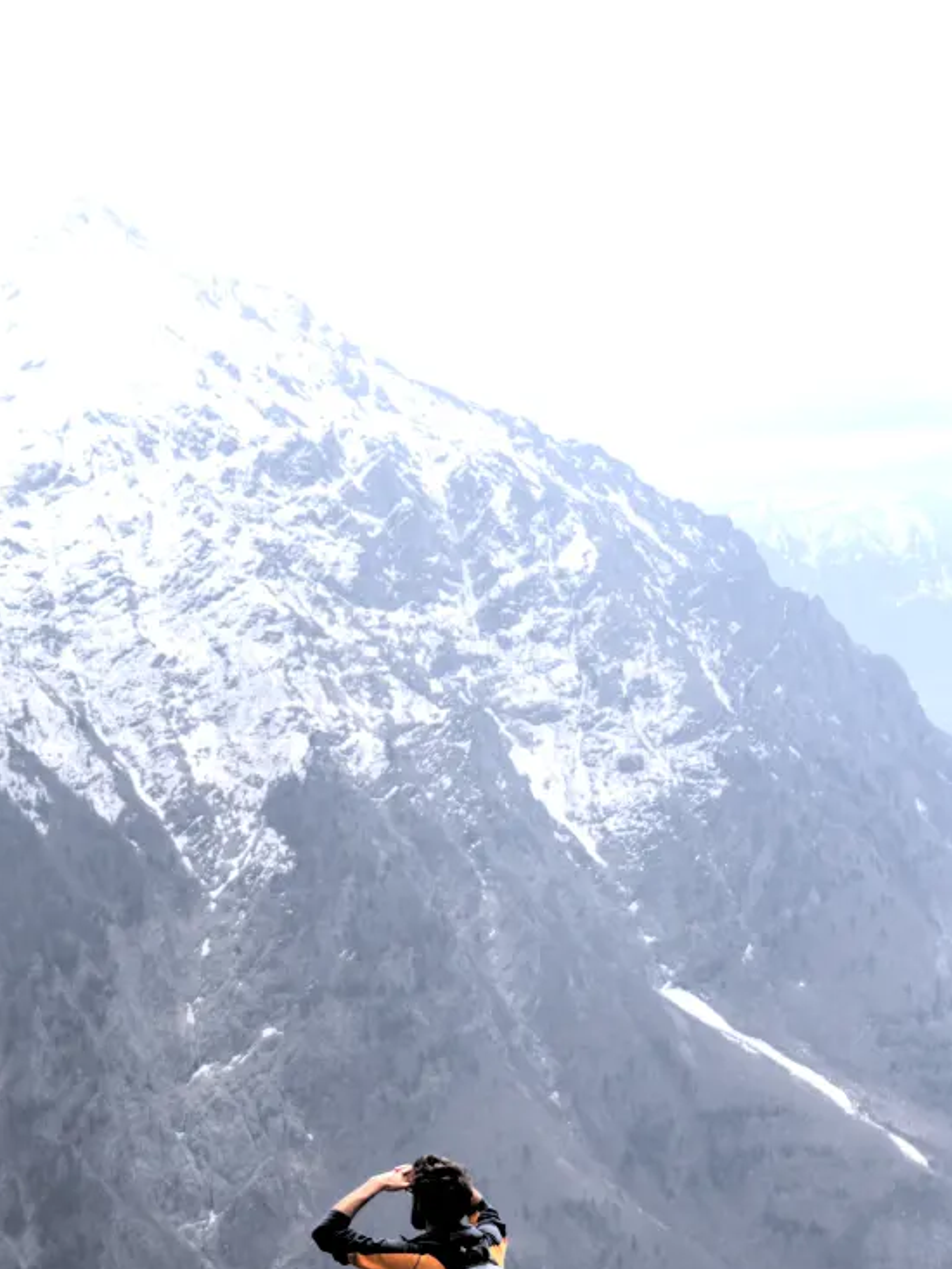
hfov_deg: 20.3
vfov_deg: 28.4
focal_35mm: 68
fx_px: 2493
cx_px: -173
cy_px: 836
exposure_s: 1/500
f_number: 3.2
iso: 160
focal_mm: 18
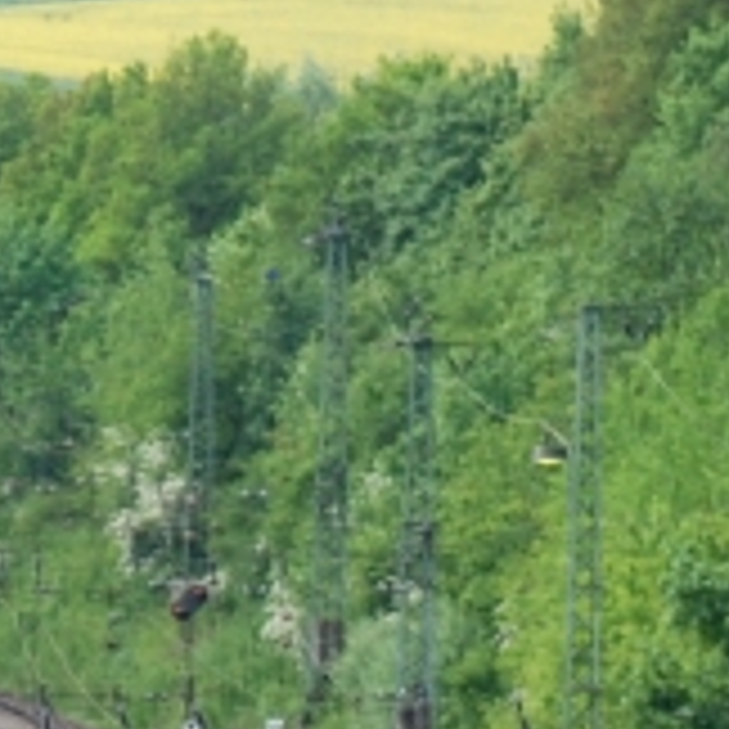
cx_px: -252
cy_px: 1510
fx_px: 15773
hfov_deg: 2.6
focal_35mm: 662
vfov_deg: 2.6
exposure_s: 1/400
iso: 320
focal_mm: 70
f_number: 5.6
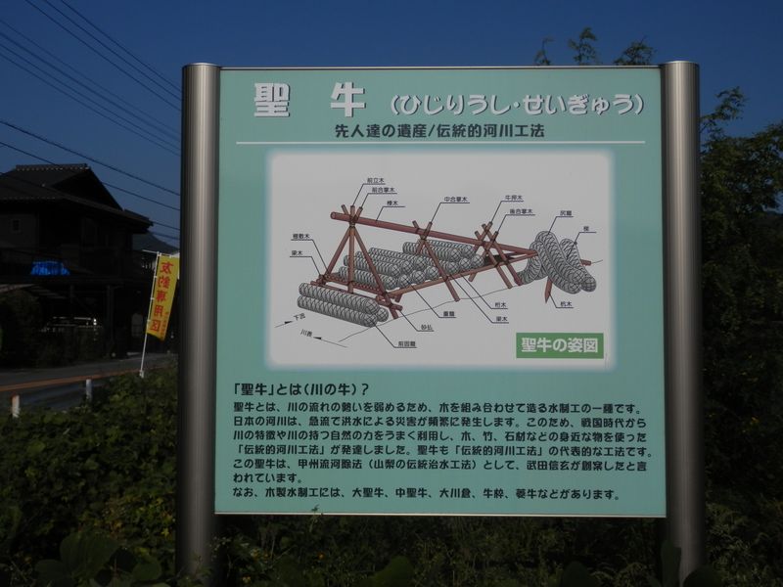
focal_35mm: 37
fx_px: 837
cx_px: 392
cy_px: 294
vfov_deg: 38.7
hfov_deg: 50.1
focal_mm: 6.6
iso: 80
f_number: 10.1
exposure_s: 1/500
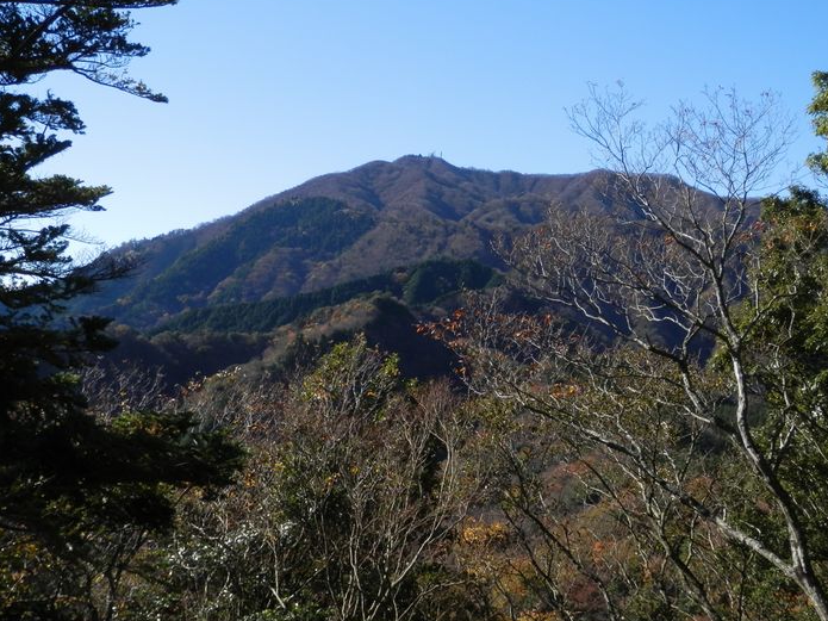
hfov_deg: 48.9
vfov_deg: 37.7
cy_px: 340
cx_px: 455
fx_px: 909
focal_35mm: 38
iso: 80
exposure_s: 1/640
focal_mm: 6
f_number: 3.4
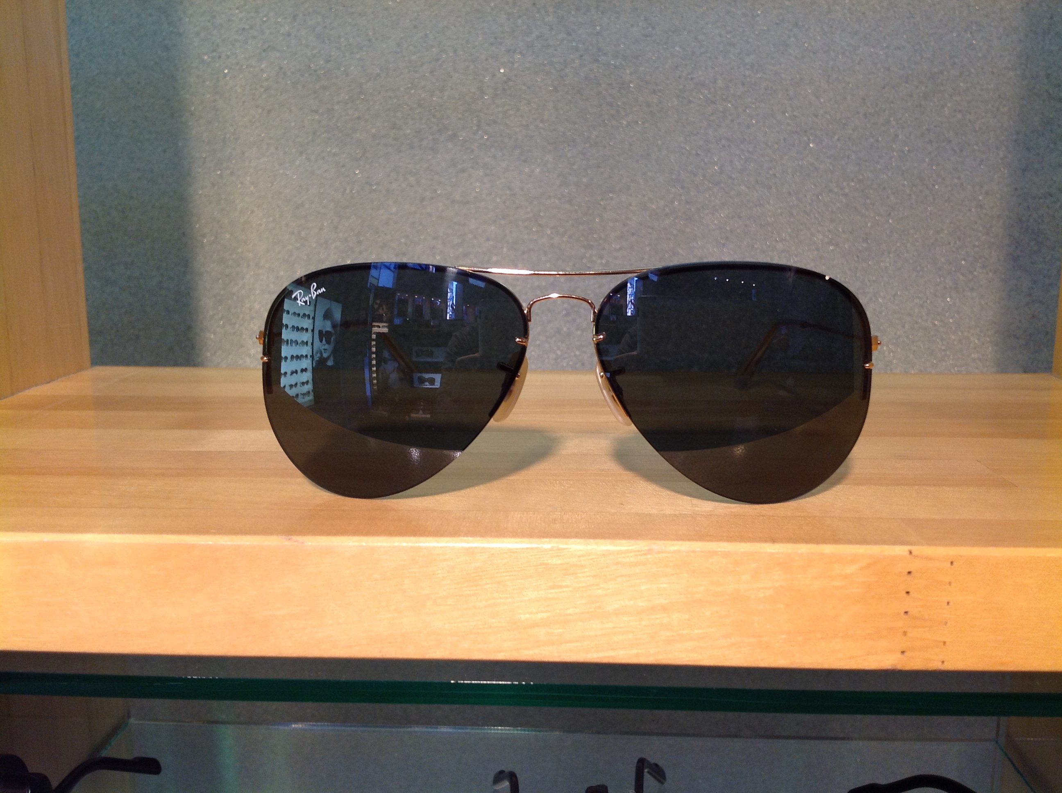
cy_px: 396
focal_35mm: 35
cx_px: 531
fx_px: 1072
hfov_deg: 52.7
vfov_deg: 40.6
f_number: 2.4
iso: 80
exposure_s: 1/40
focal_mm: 4.28
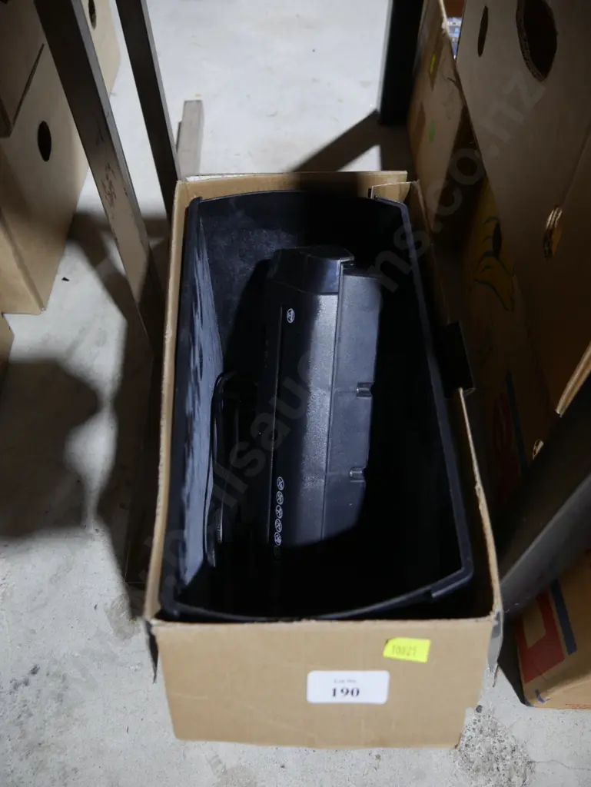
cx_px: 296
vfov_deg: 63.4
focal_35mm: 28
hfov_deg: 49.8
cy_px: 394
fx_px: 637
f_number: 3.5
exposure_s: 1/60
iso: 500
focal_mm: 14
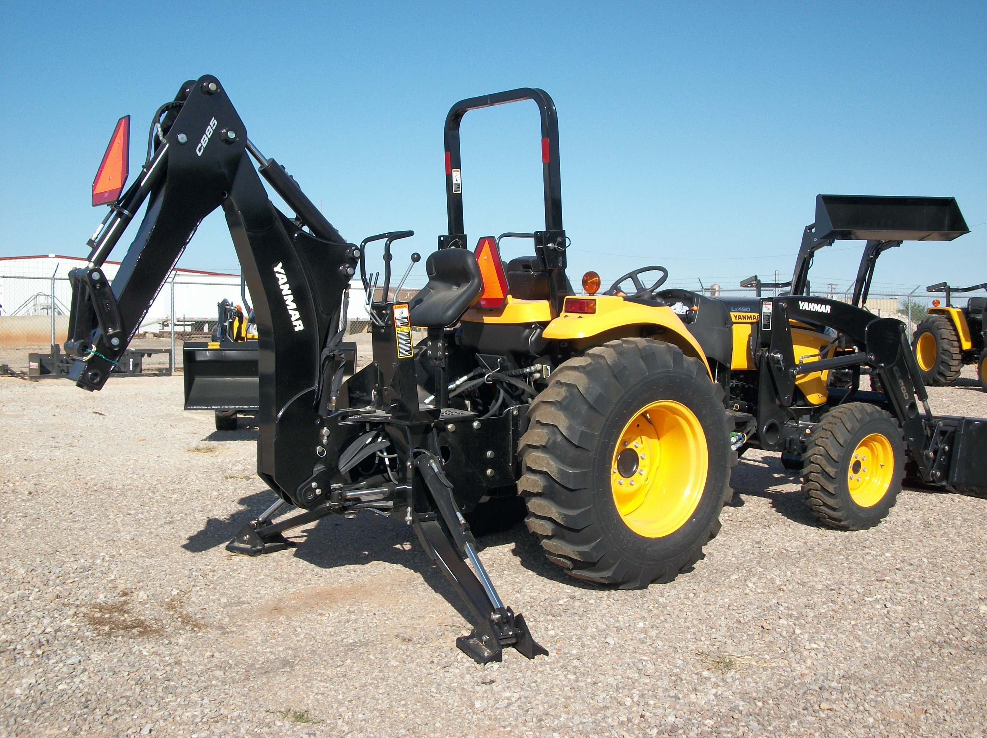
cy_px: 369
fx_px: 1139
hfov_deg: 46.8
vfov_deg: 35.9
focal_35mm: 40
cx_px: 494
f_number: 9.9
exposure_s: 1/160
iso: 80
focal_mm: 7.1
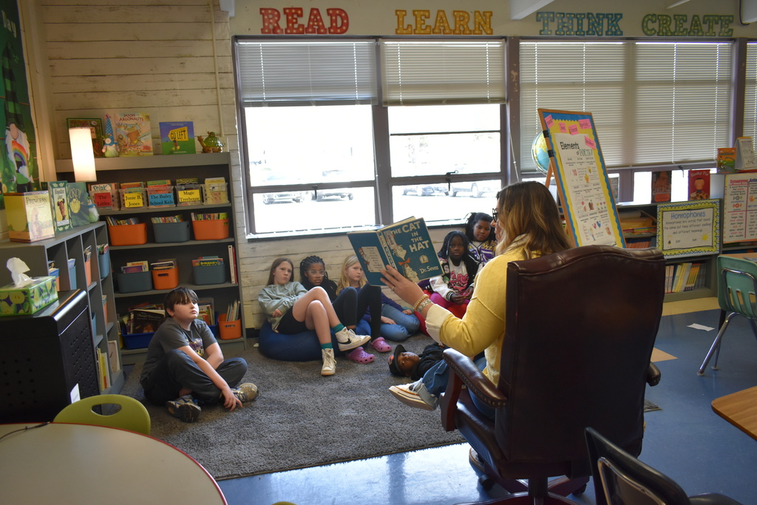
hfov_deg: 67.4
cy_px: 252
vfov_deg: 47.9
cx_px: 378
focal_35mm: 27
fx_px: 568
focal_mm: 18
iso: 800
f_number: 3.5
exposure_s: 1/200
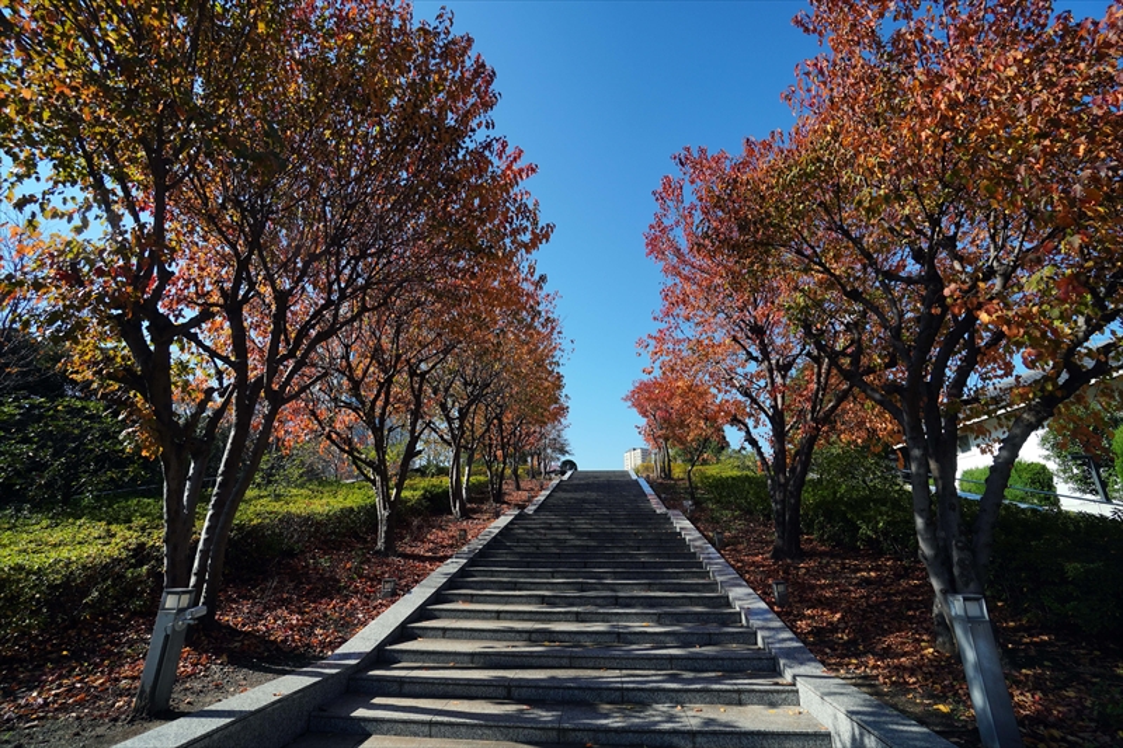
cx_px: 562
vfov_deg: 77.3
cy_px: 374
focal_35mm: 15
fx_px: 468
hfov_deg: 100.4
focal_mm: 10
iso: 100
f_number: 8
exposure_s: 1/250
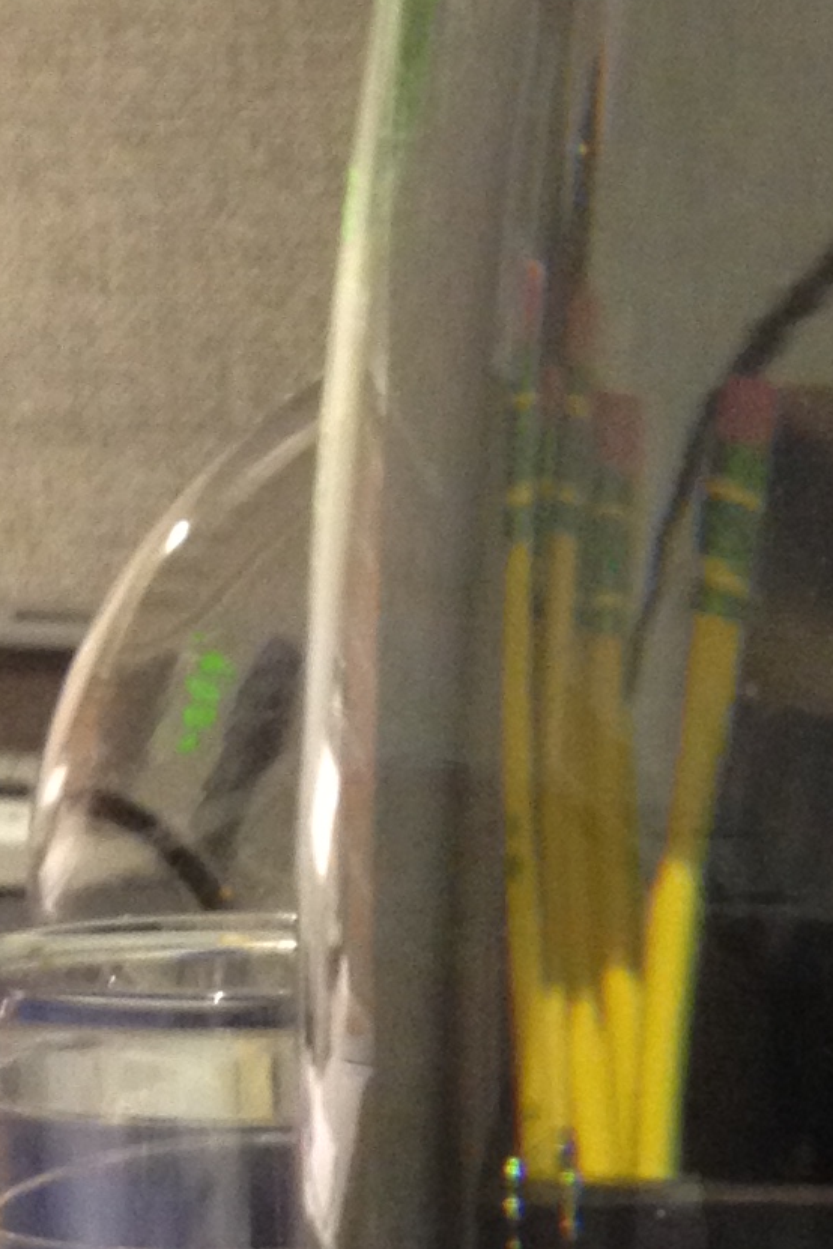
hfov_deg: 9.4
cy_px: 1511
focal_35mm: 143
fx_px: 4963
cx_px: 1126
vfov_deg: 13.9
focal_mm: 4.28
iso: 160
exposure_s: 1/20
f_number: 2.4
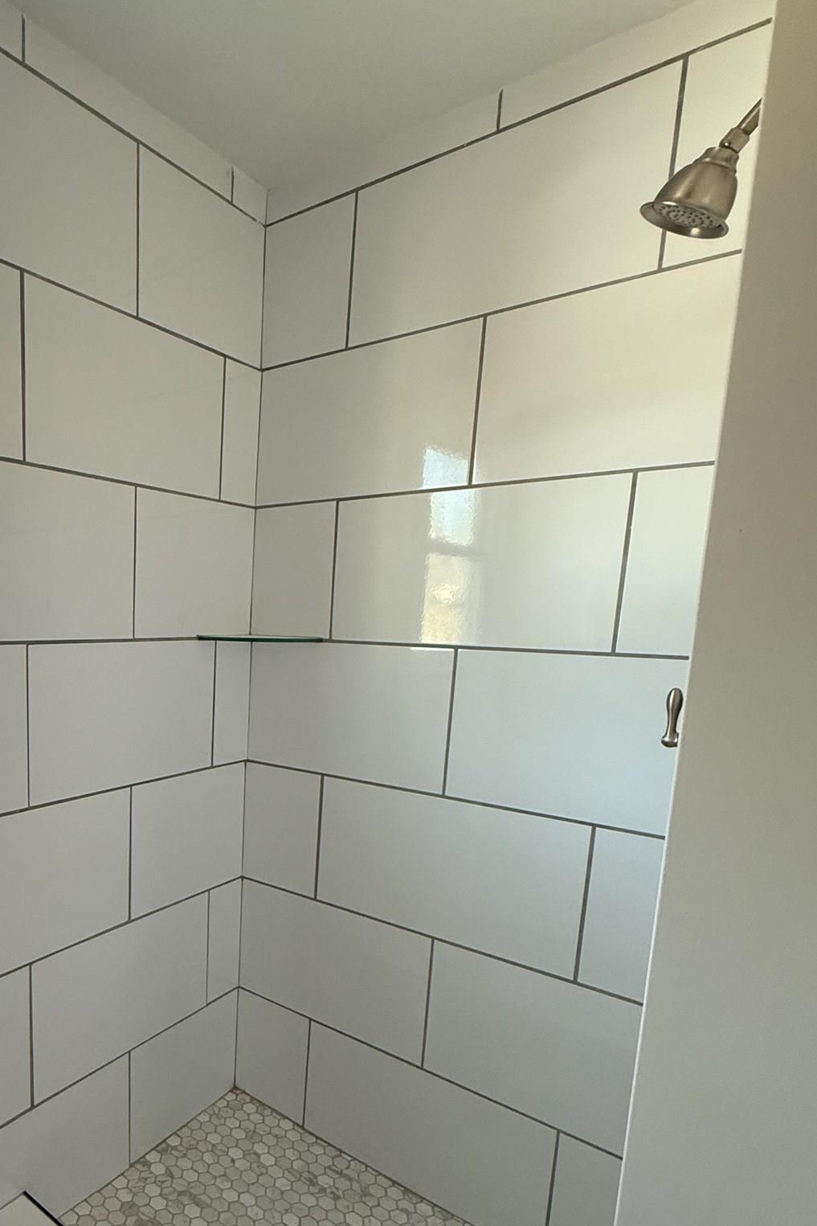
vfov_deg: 77.6
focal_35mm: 22
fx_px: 749
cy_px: 738
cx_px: 135
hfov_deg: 52.6
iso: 250
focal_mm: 2.22
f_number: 2.2
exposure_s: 1/99
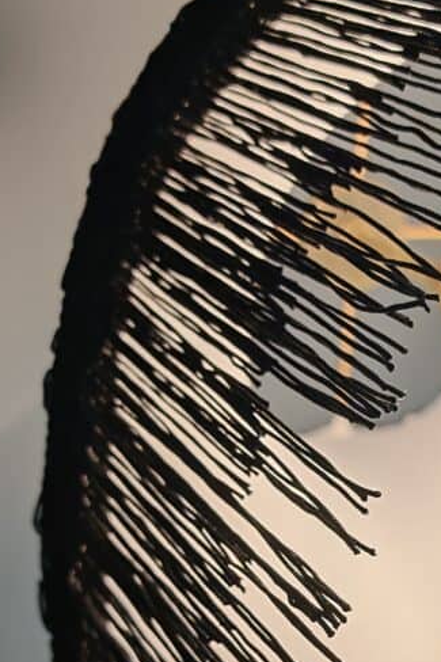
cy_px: 574
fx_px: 1324
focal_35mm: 72
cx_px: 434
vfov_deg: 27.3
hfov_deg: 18.5
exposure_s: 1/340
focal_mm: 6.83
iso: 100
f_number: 2
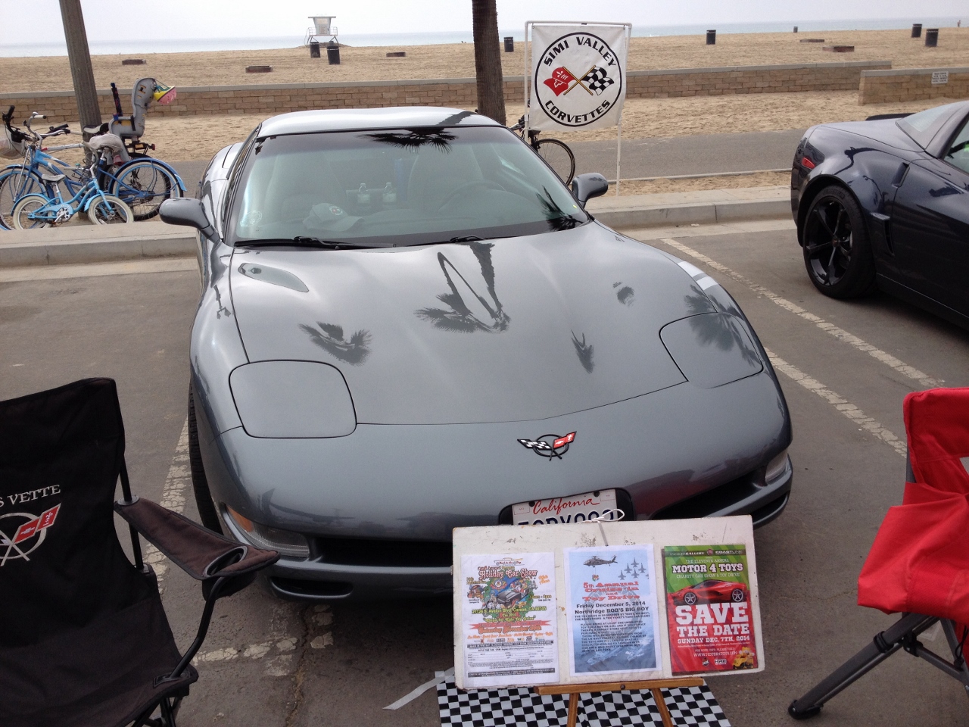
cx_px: 484
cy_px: 364
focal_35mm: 35
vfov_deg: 40.7
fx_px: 980
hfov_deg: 52.6
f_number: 2.4
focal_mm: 4.28
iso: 50
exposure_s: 1/1151
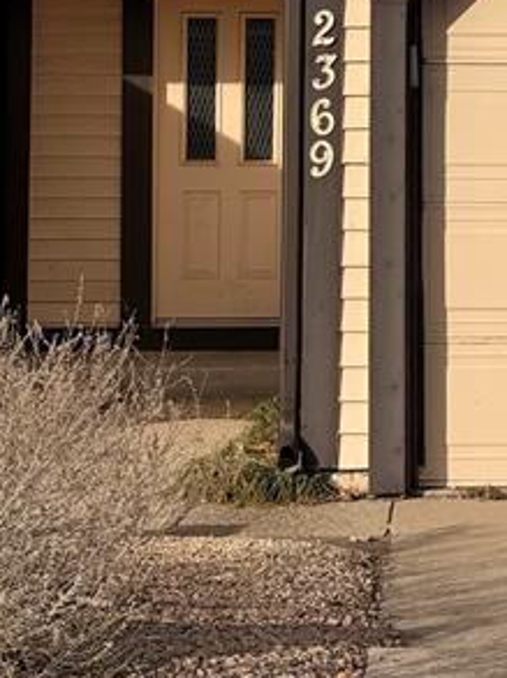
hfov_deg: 11.5
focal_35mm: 126
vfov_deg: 15.5
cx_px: 585
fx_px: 2466
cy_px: 95
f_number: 1.78
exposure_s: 1/7874
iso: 64
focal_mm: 6.76
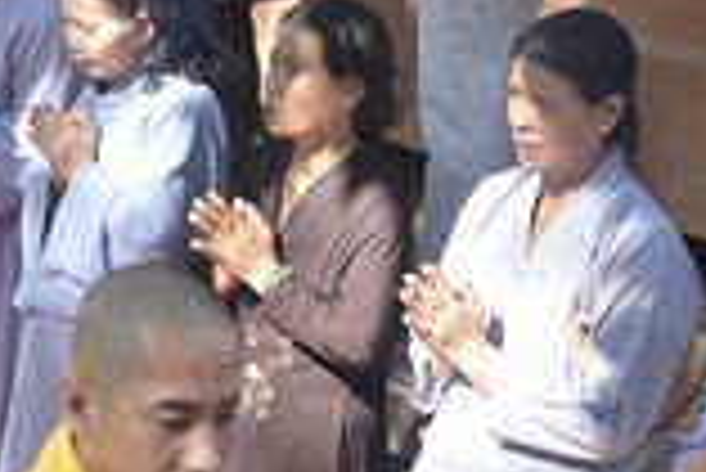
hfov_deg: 9.8
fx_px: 3906
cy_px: 238
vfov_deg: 6.9
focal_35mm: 199
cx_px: -585
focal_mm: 48
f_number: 5.6
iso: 100
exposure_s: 1/50
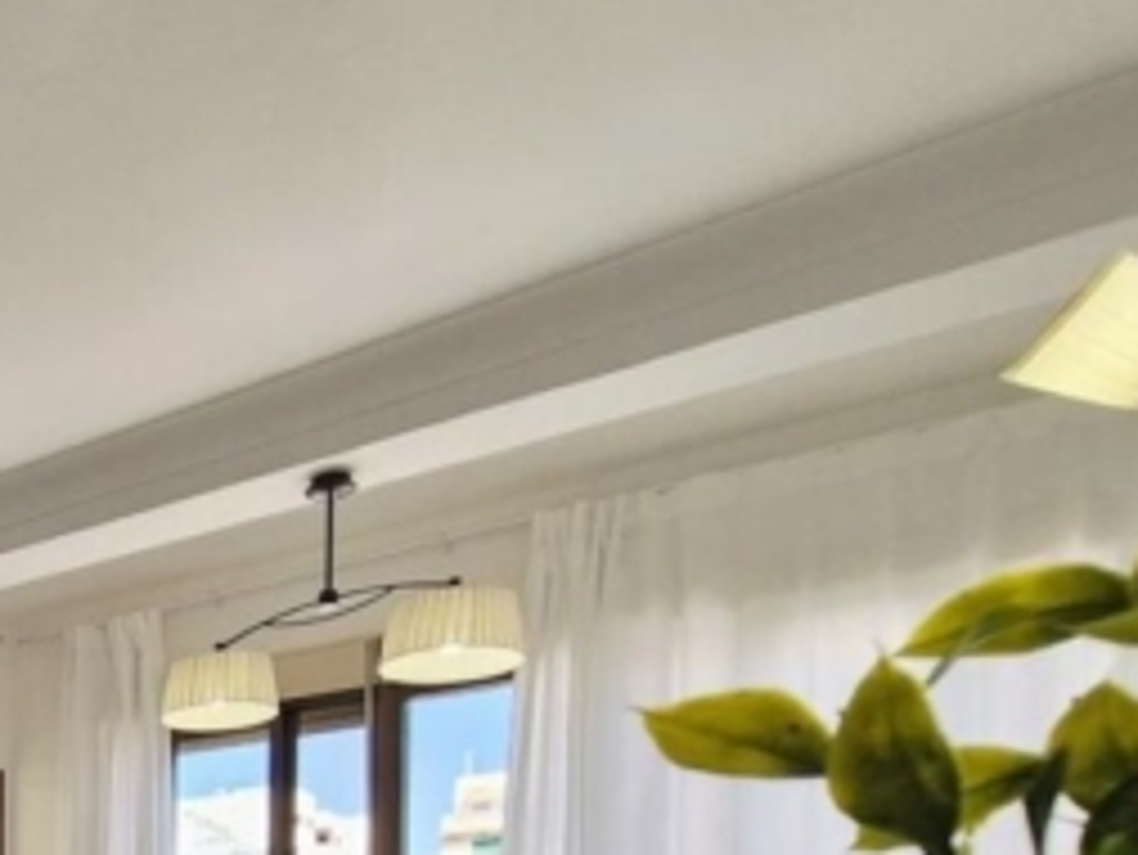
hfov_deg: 49.8
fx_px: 987
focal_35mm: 30
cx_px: 22
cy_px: 896
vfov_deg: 39.9
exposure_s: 1/323
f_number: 2.2
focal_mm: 2.2
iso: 50
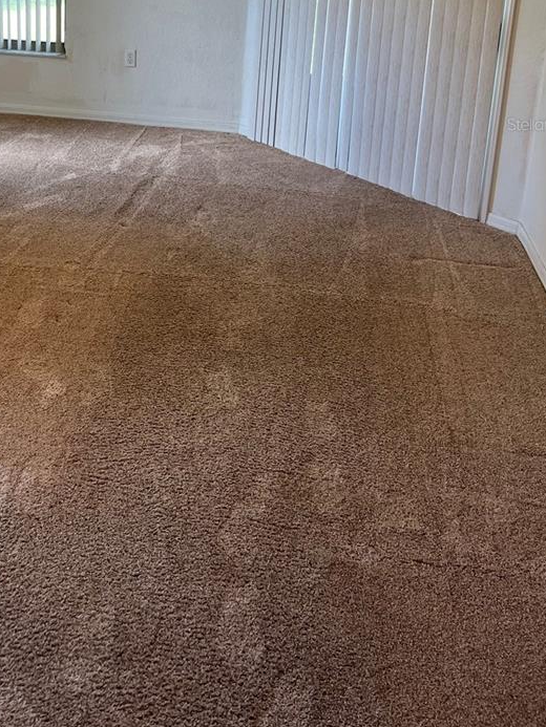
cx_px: 109
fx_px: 946
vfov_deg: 40.0
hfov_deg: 31.4
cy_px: 124
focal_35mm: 45
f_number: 1.5
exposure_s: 1/120
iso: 80
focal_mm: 5.7
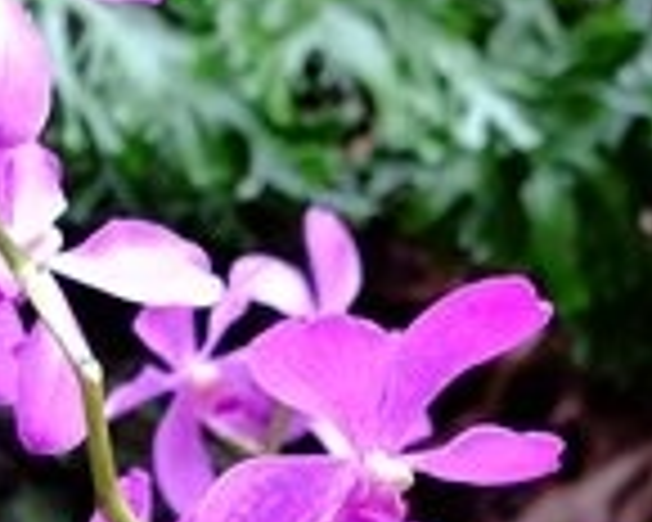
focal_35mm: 157
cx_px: 1246
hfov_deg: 11.3
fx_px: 3030
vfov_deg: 9.1
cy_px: 1138
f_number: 3.6
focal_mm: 18
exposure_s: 1/34
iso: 250
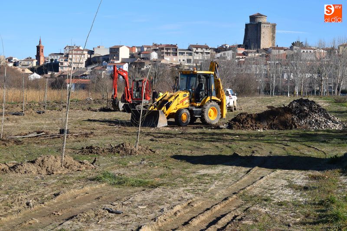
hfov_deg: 24.6
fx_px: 795
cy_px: 116
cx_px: 174
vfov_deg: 16.5
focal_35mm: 82
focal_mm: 55
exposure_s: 1/400
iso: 200
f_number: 10
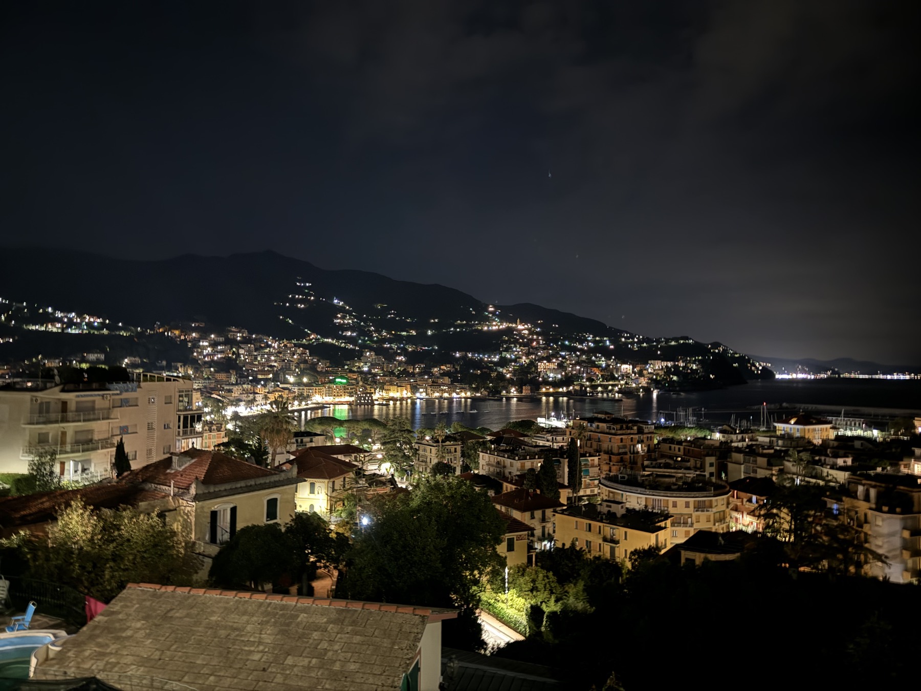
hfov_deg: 71.6
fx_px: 639
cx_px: 460
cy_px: 346
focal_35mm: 24
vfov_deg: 56.8
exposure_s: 1/2
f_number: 1.78
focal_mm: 6.86
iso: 2000
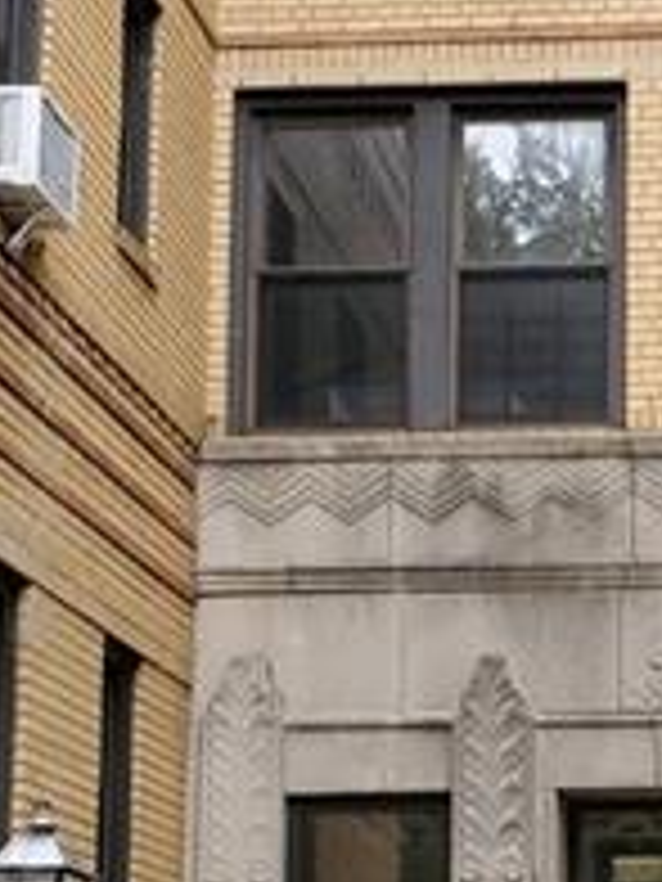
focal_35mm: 102
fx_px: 2601
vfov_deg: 18.9
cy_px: 788
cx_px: 712
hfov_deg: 14.2
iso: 100
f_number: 2.4
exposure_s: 1/120
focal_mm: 4.3
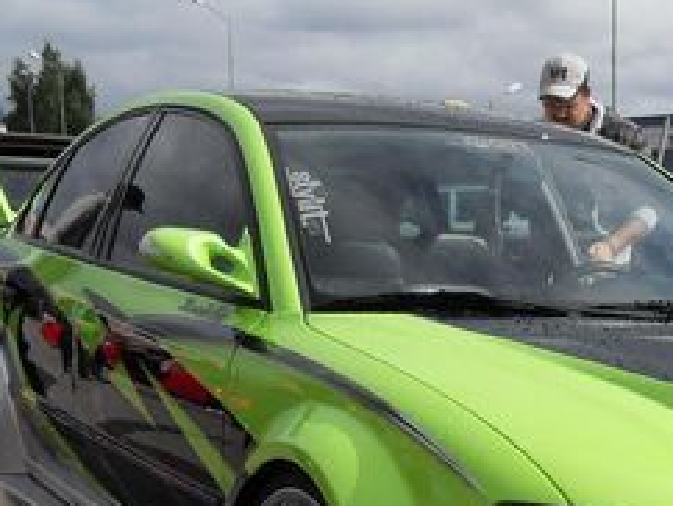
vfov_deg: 18.8
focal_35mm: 74
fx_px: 1440
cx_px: 534
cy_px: 612
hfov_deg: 25.9
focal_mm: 6
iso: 80
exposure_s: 1/350
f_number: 7.1
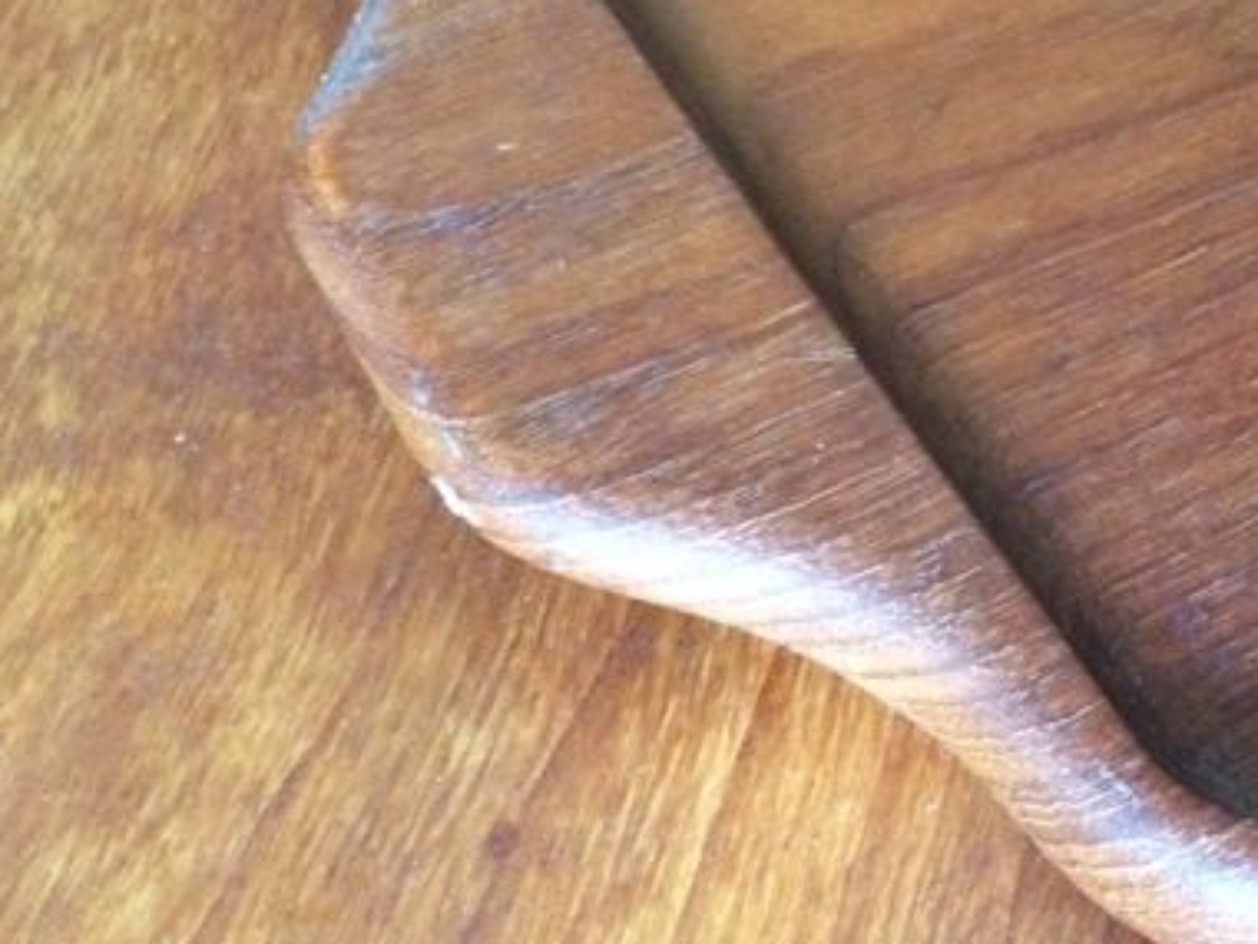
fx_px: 2580
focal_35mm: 71
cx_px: 1400
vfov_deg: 20.6
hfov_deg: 25.3
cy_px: 257
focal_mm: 4.12
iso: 250
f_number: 2.2
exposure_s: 1/30
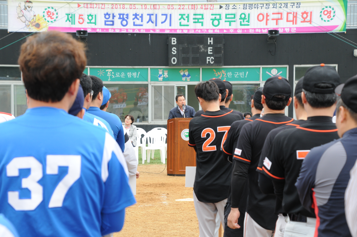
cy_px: 118
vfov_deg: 14.0
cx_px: 178
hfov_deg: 20.9
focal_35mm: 98
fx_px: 966
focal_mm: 65
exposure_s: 1/200
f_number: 7.1
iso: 400
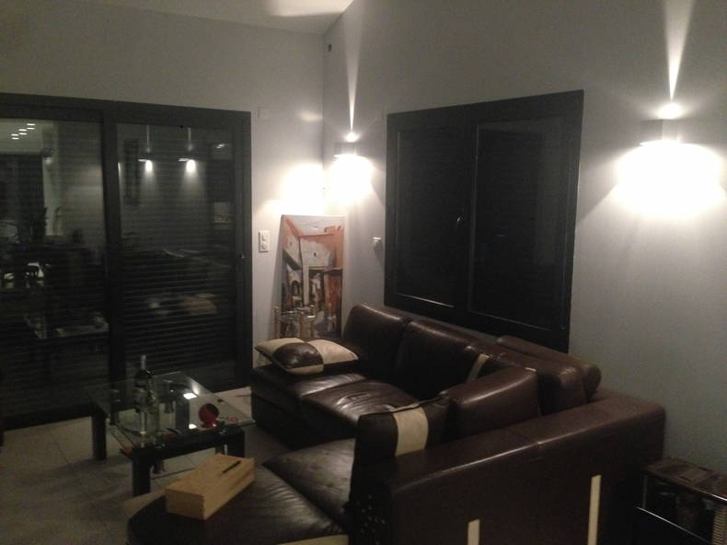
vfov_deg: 42.9
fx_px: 693
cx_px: 364
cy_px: 272
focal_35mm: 33
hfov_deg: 55.4
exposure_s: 1/15
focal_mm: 4.12
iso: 500
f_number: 2.4
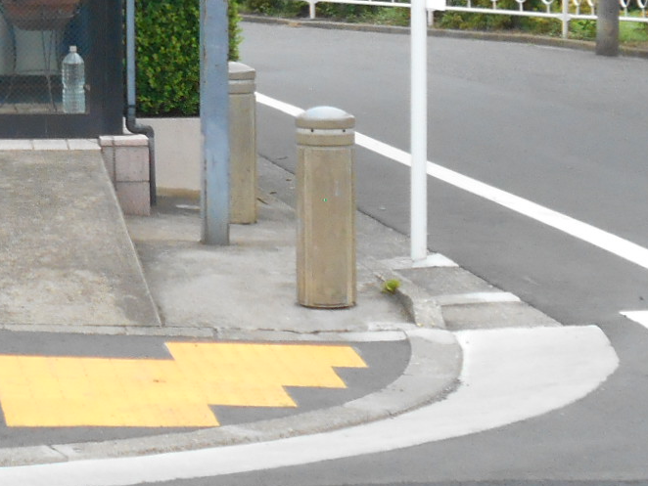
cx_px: -309
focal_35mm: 151
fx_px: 2828
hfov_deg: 12.5
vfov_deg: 9.7
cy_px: -114
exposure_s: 1/250
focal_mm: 7.7
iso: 220
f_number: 4.2
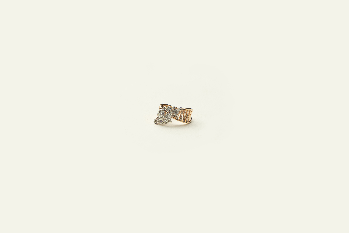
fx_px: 824
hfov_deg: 23.9
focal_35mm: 85
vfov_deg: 16.1
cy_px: 116
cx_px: 174
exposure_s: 1/160
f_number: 8
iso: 500
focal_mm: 85
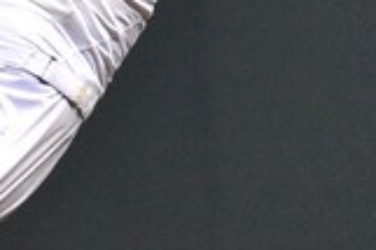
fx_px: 12020
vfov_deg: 1.2
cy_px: 355
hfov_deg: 1.8
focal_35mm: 1152
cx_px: -98
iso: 3200
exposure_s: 1/1250
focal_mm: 145
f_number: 3.2
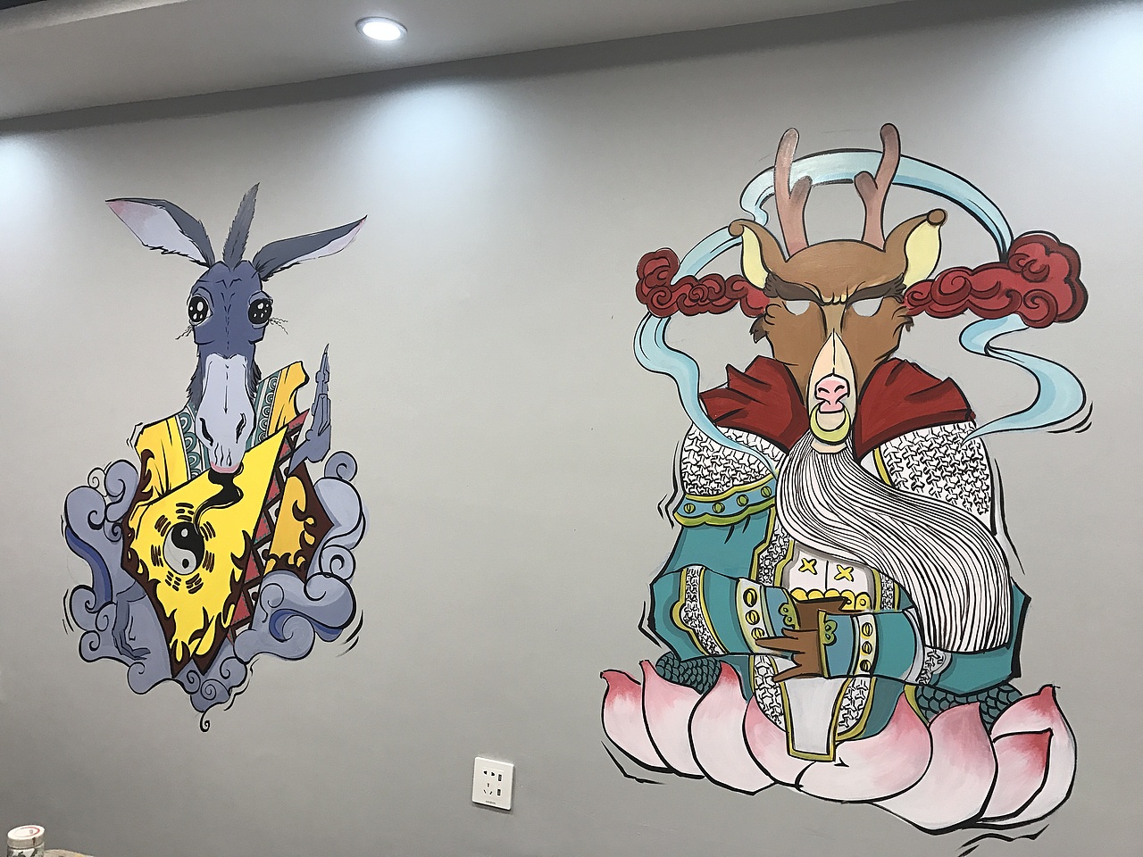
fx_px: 925
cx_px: 572
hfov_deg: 63.4
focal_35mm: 28
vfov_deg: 49.7
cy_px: 428
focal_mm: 3.99
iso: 25
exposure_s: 1/33
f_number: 1.8
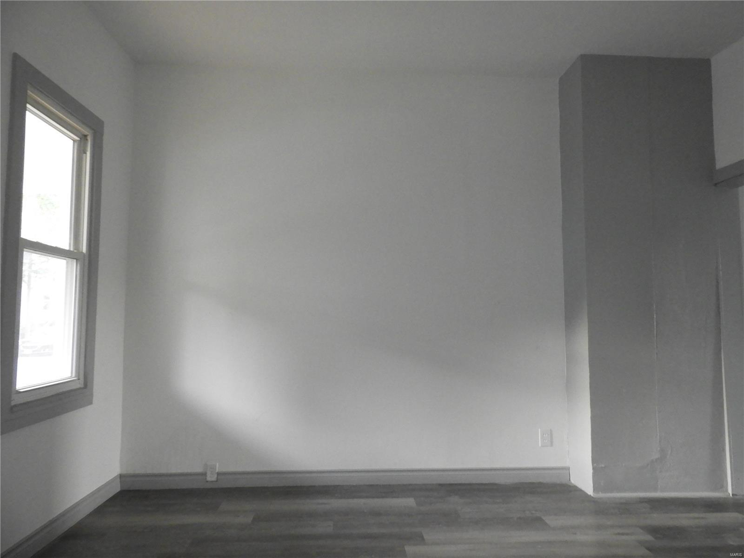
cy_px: 279
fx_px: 516
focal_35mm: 24
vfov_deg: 56.8
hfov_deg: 71.6
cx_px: 372
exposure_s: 1/6
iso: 800
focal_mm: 4.3
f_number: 3.3
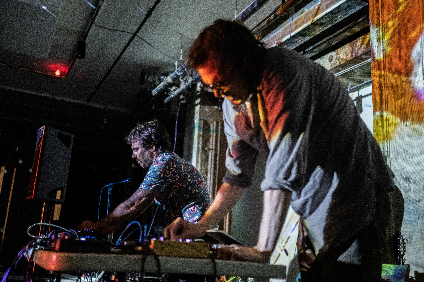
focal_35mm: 35
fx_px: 412
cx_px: 212
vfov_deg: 37.9
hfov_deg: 54.4
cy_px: 141
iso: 3200
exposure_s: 1/250
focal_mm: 23
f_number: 1.4
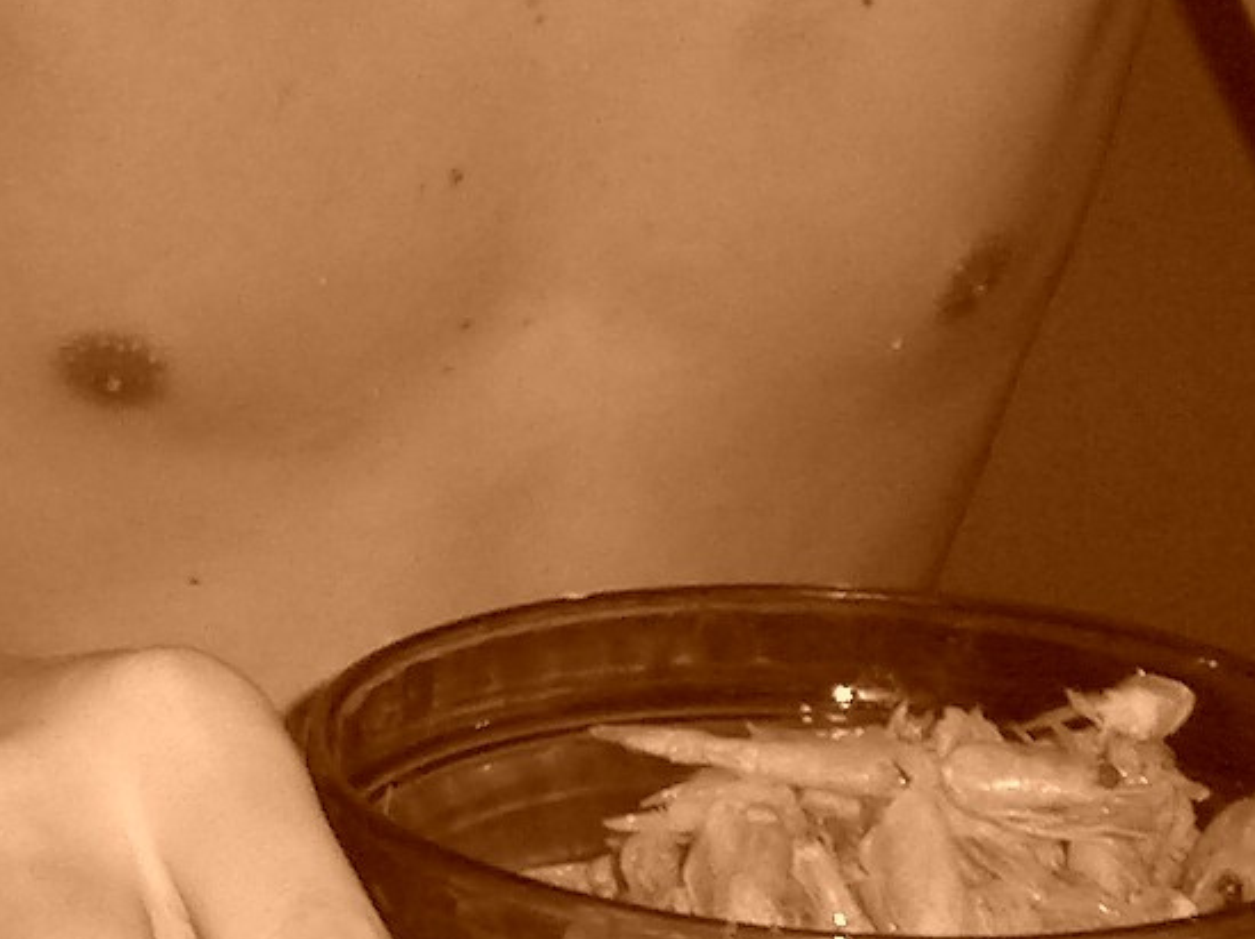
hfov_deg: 12.9
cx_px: -421
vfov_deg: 9.5
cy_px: -800
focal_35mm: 147
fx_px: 5326
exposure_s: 1/60
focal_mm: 5.8
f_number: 2.6
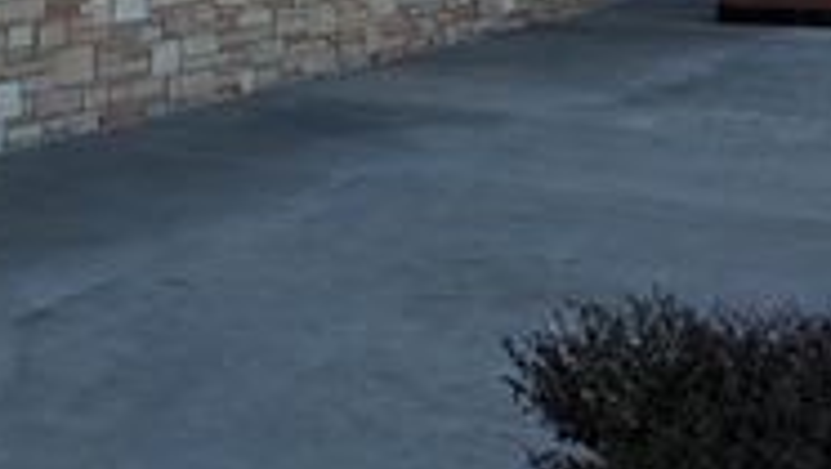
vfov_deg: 14.5
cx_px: 54
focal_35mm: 76
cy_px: -297
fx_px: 1676
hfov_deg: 26.7
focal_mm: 4.67
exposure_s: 1/739
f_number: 2
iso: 50
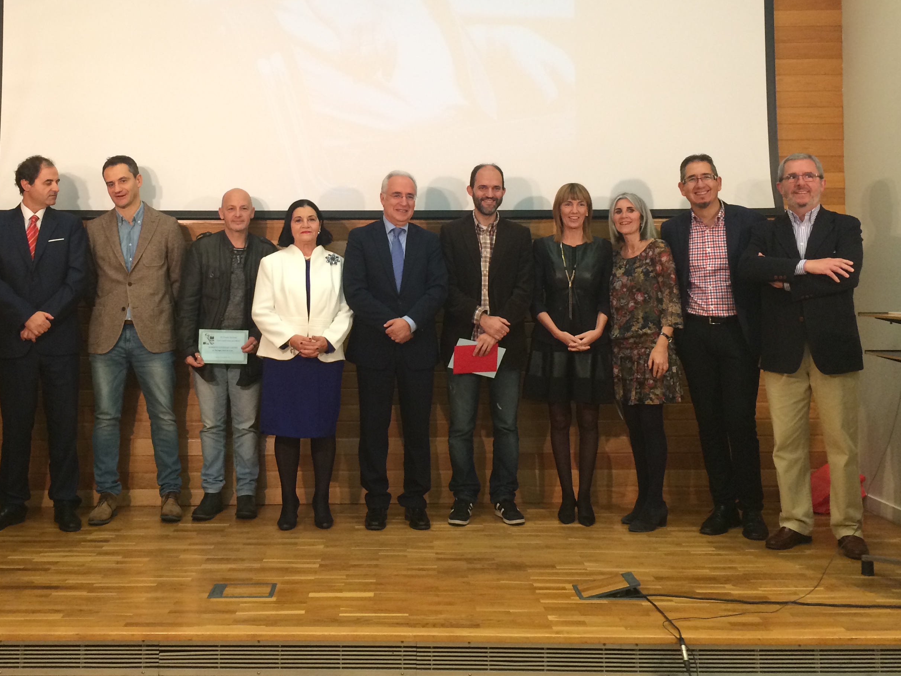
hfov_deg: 47.7
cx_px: 375
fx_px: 1015
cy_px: 239
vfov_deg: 36.5
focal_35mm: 39
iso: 80
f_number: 2.2
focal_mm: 4.15
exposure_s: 1/33
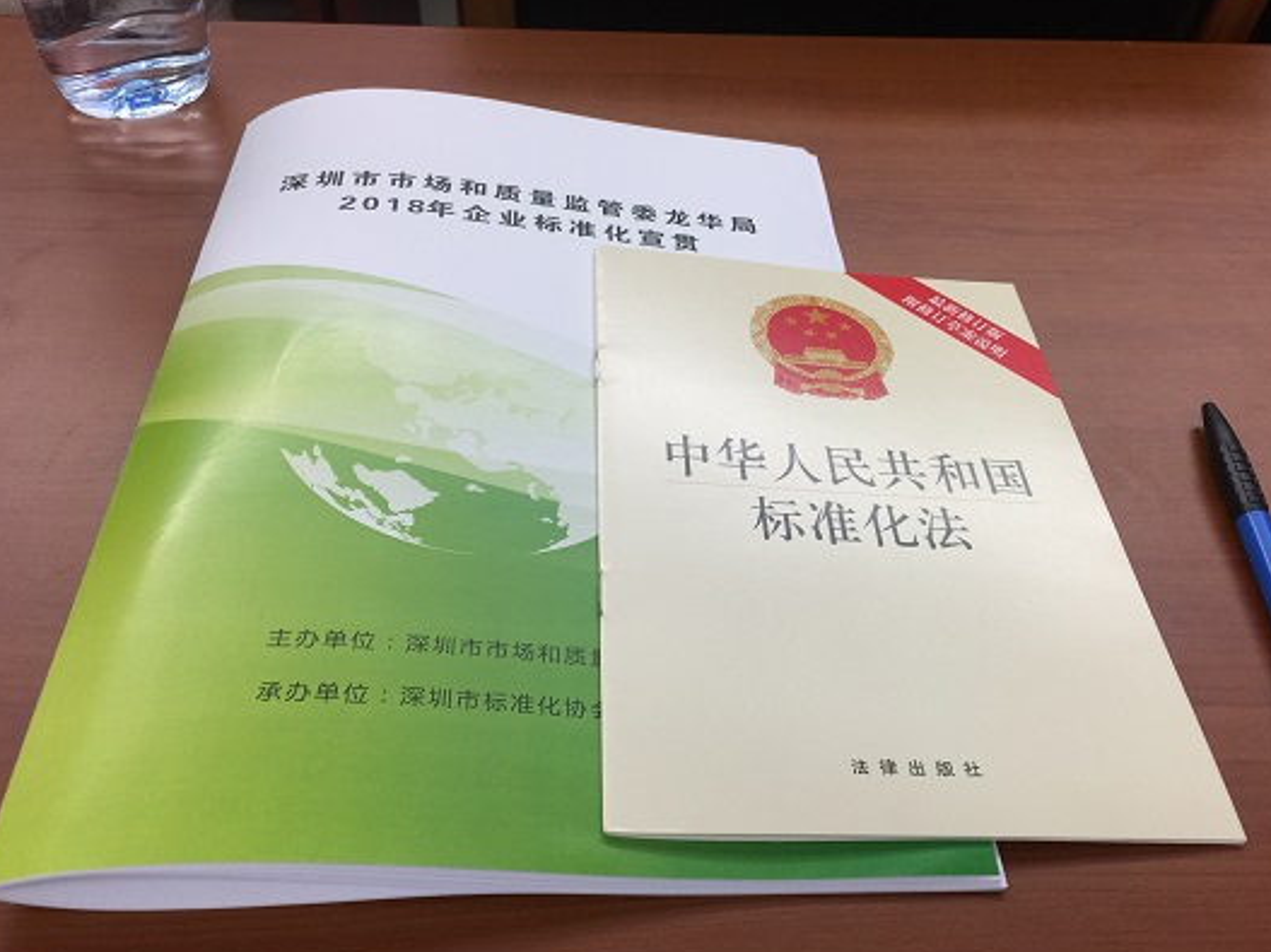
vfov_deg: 42.9
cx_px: 656
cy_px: 487
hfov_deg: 55.4
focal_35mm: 33
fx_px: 1211
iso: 64
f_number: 2.2
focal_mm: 4.15
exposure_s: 1/17
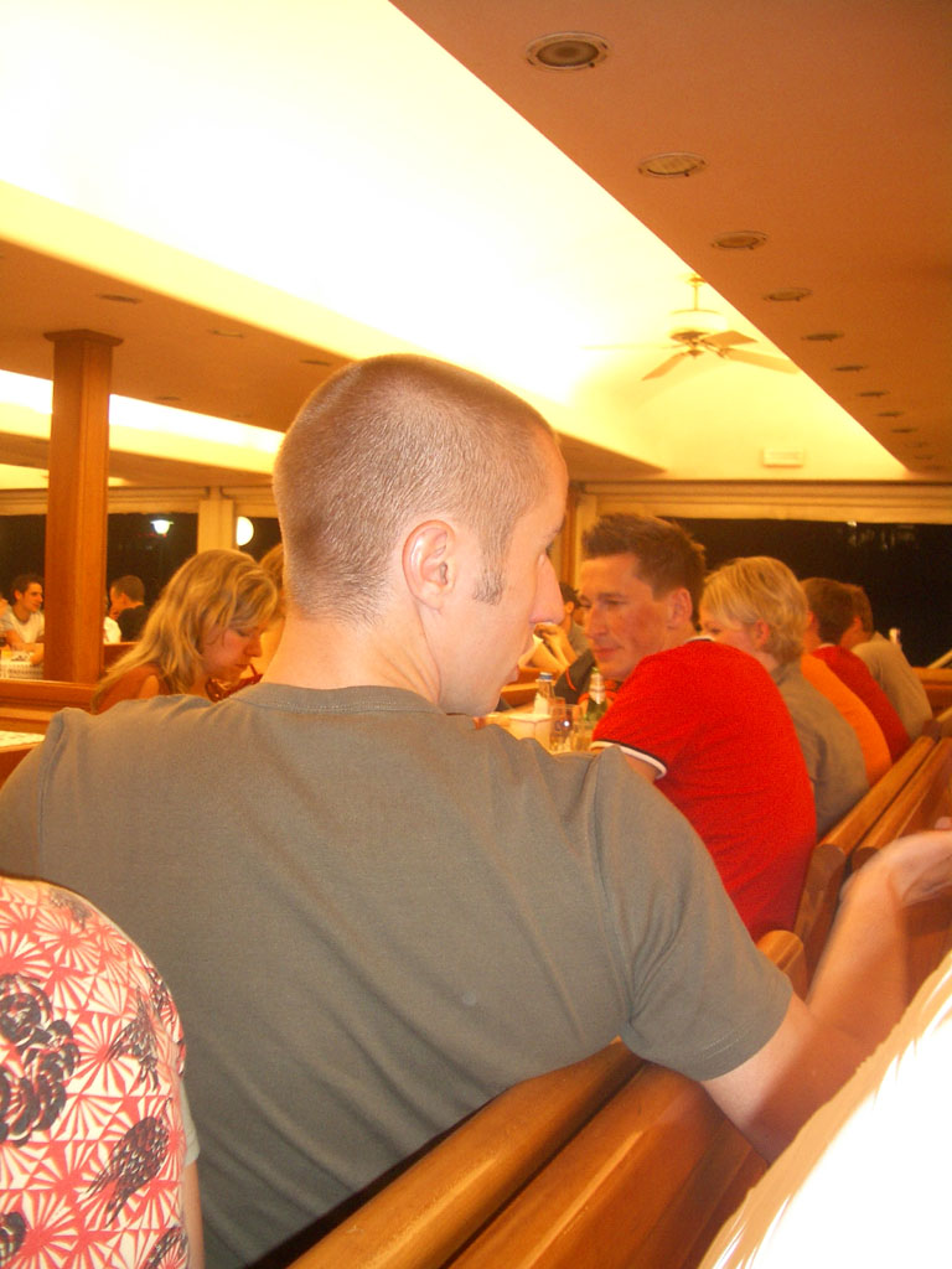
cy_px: 634
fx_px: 1283
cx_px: 476
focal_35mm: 35
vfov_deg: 52.6
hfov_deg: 40.7
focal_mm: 5.8
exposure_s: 1/20
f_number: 2.6
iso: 100
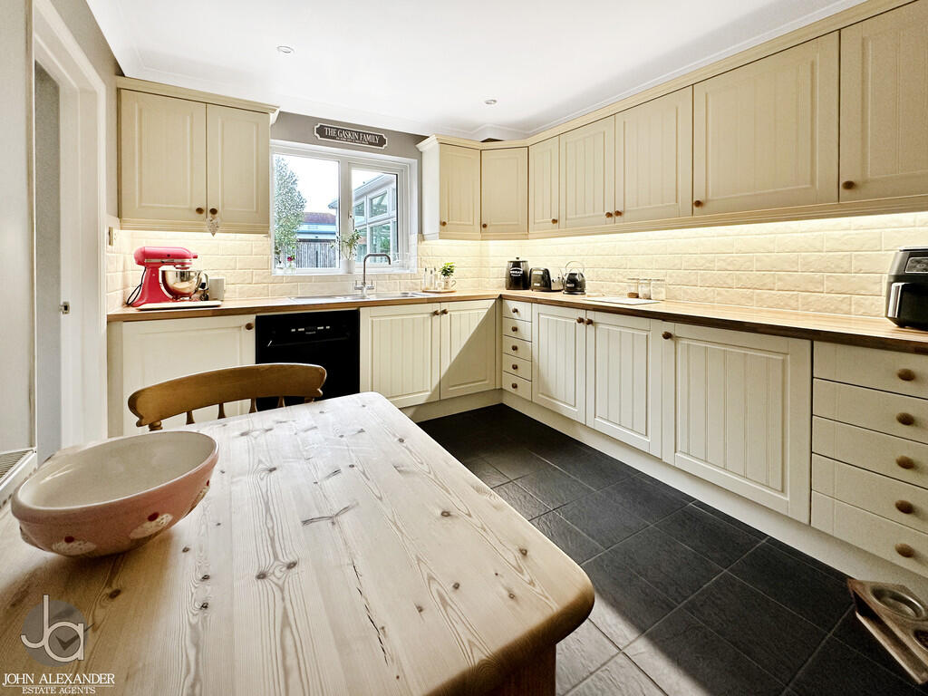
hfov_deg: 102.1
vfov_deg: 85.7
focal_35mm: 14
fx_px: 375
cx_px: 464
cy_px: 348
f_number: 2.2
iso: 160
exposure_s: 1/99
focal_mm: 2.22
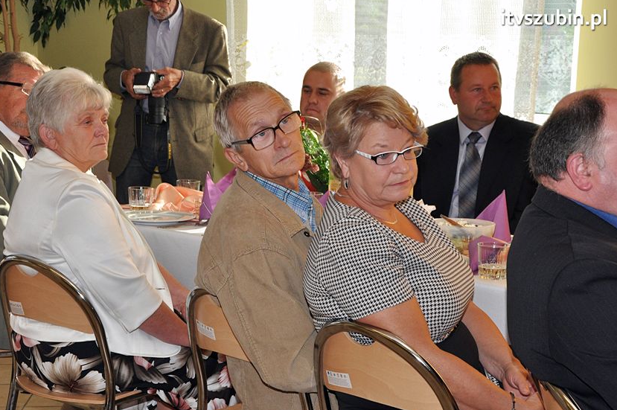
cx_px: 307
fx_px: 1370
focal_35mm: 80
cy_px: 203
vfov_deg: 17.0
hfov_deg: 25.4
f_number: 10
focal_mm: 52
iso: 800
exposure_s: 1/200
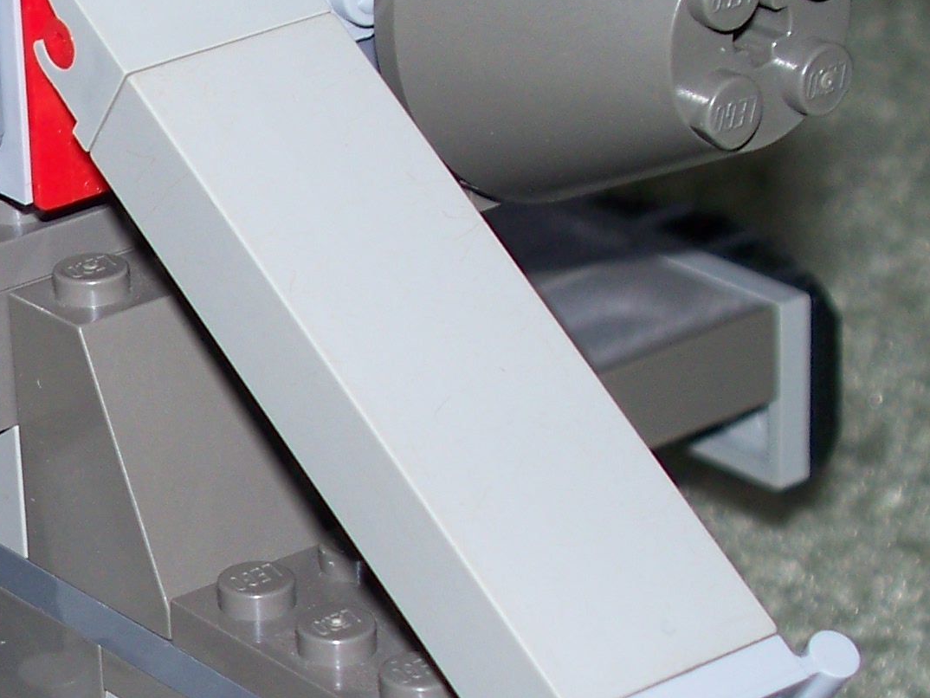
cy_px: 474
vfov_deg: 8.5
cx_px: -317
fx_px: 4703
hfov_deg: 11.0
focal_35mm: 175
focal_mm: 9.86
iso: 64
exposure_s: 1/60
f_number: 2.9
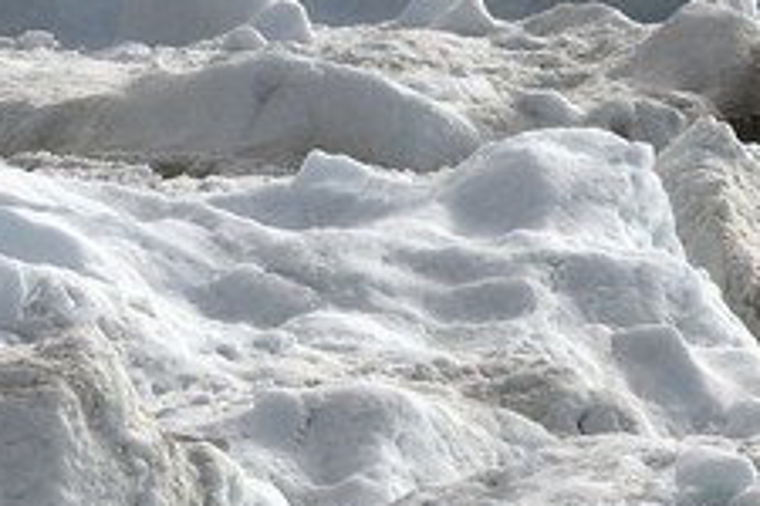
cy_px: -779
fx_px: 27717
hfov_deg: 1.6
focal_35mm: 1313
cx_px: 2412
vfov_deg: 1.0
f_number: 18
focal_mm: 185
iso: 200
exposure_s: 1/200
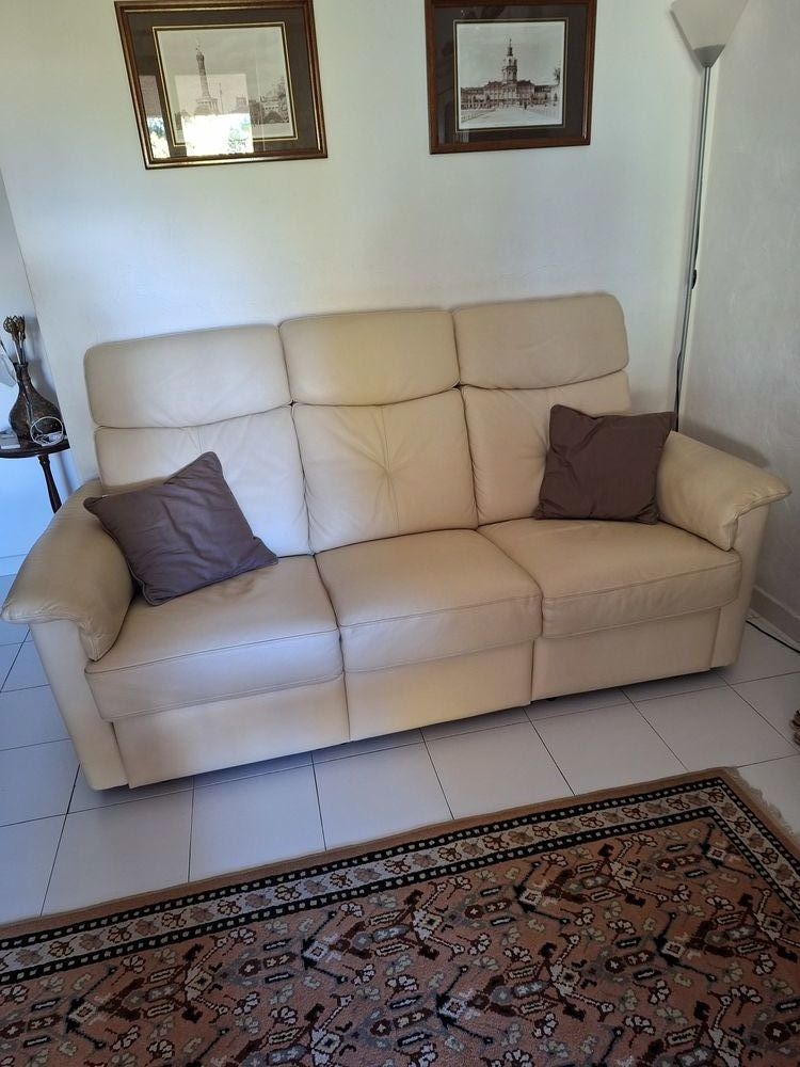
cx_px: 400
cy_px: 534
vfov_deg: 73.9
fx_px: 709
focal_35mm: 23
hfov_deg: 58.9
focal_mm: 5.54
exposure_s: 1/25
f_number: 1.8
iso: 320
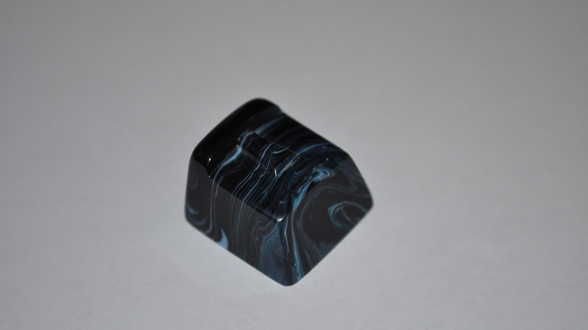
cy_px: 184
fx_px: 1349
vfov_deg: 14.0
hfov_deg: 24.6
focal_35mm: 87
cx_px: 294
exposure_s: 1/200
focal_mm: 55
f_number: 5.6
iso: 200
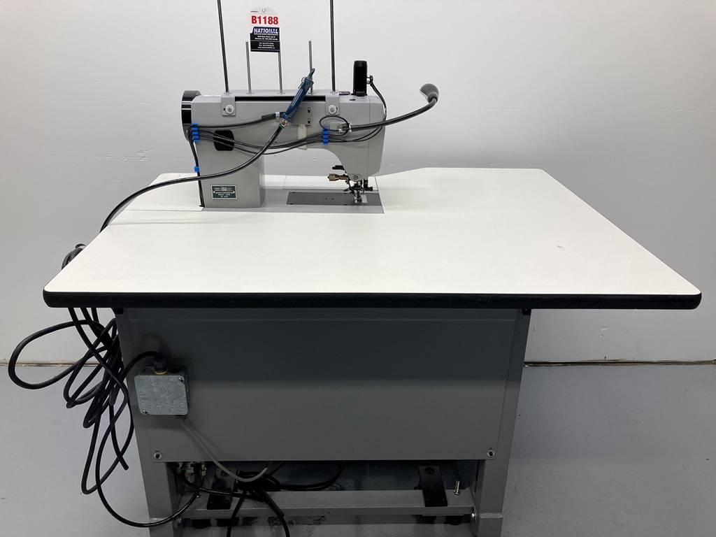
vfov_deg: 49.7
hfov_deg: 63.4
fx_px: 579
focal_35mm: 28
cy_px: 268
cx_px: 358
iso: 50
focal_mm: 3.99
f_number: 1.8
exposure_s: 1/120
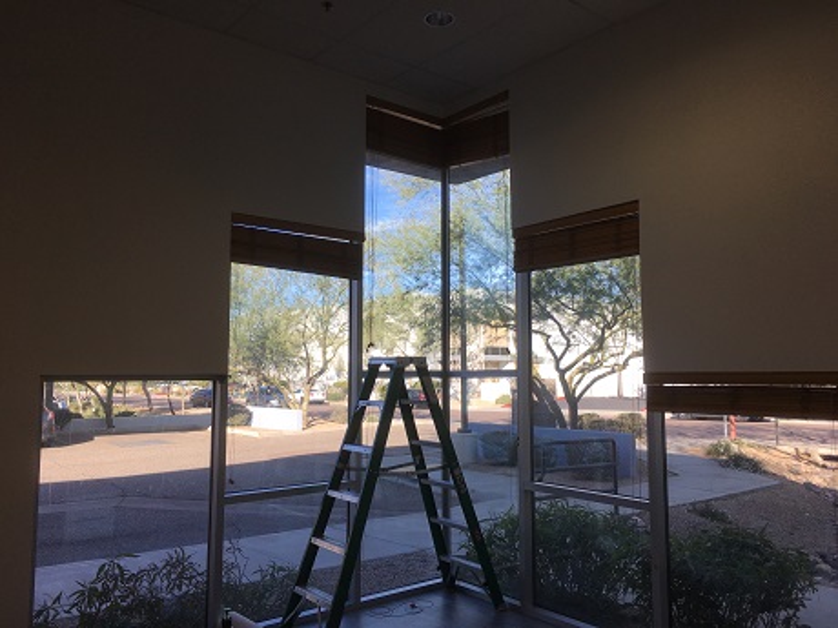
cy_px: 314
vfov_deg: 48.2
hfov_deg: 61.7
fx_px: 702
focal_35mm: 29
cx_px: 419
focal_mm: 4.15
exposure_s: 1/496
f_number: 2.2
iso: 25
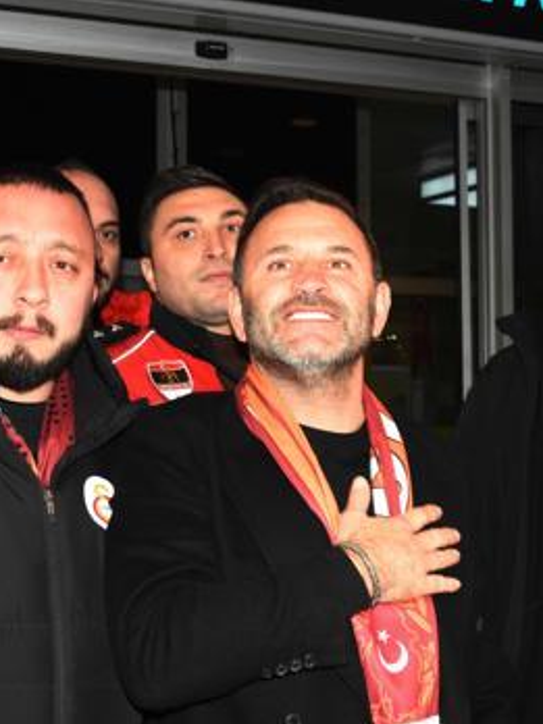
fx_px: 1276
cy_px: 362
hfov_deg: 24.0
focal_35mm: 61
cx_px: 307
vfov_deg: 31.7
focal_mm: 28
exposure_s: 1/60
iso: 2500
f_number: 6.3
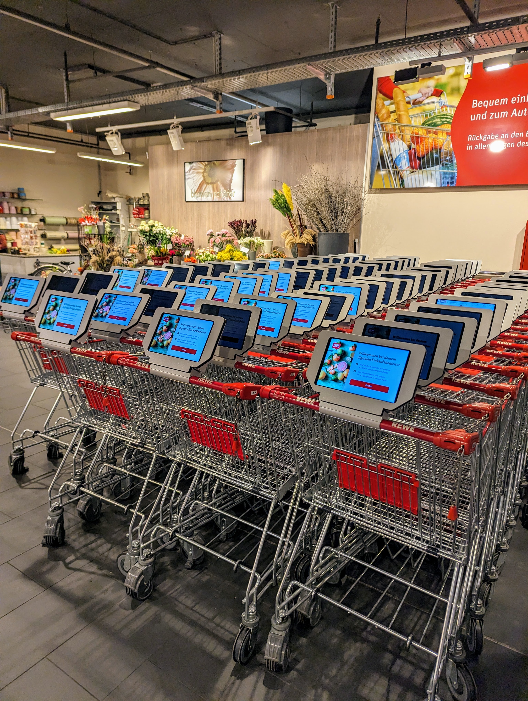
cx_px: 264
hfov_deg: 56.9
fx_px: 487
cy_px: 350
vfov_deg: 71.5
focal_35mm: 24
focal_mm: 6.81
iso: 134
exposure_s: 1/100
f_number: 1.85
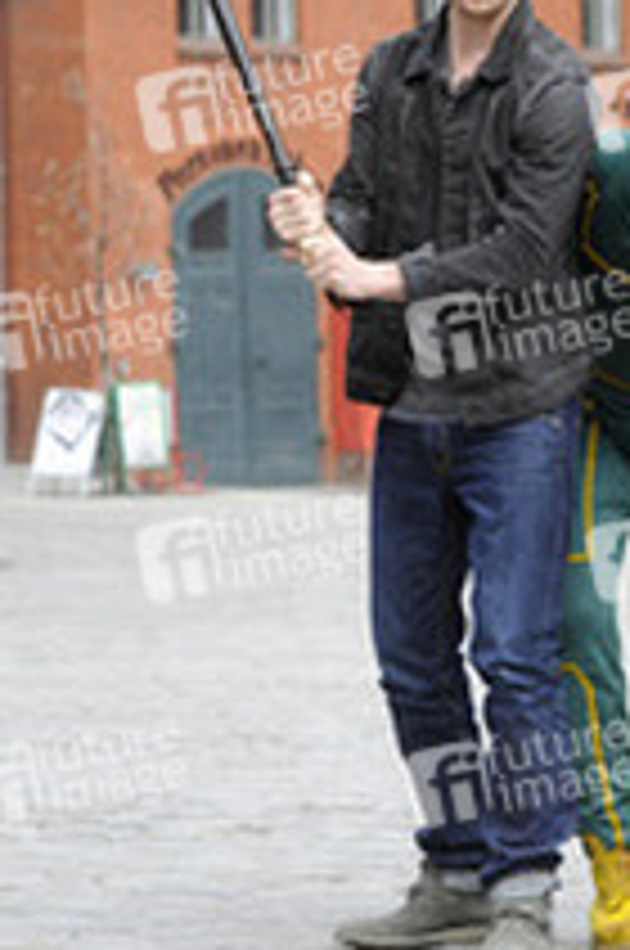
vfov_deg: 7.9
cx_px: 583
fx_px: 6873
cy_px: 437
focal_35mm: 261
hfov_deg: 5.2
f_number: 9
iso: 320
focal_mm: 122
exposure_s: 1/320
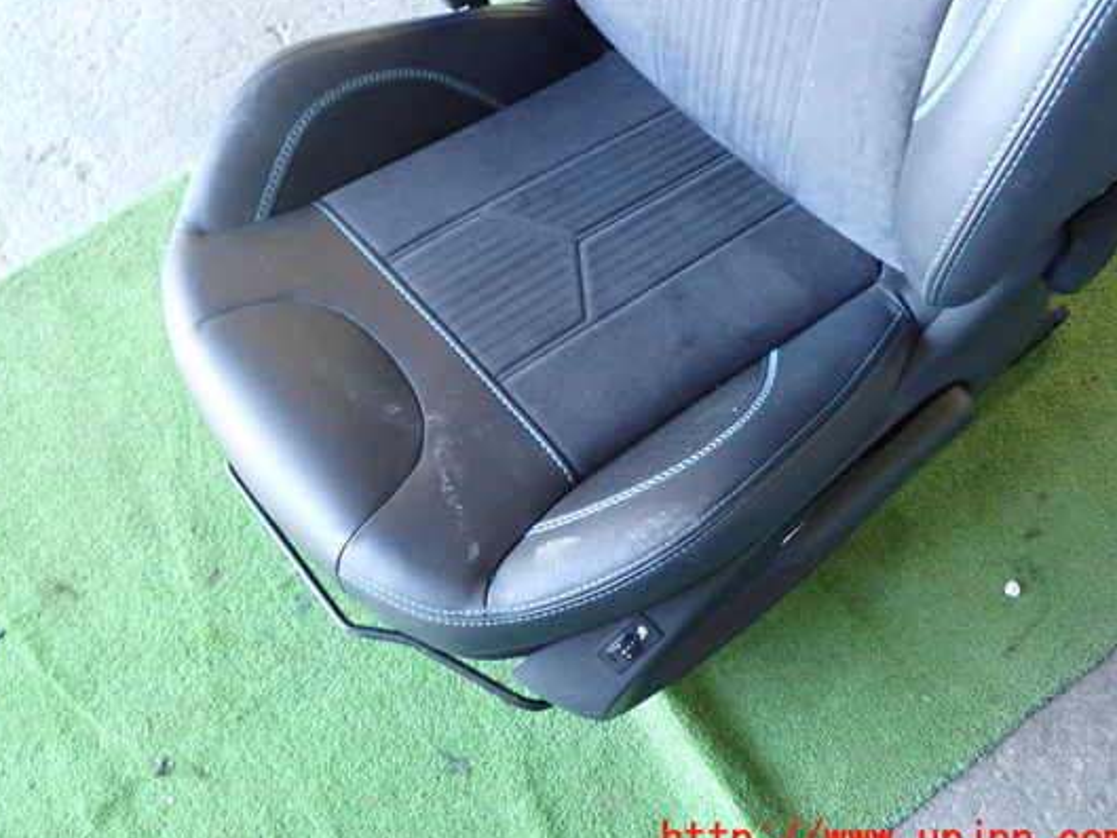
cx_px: 505
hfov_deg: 53.9
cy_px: 393
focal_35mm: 34
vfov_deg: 41.8
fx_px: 1097
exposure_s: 1/30
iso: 640
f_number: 2.3
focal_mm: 5.4
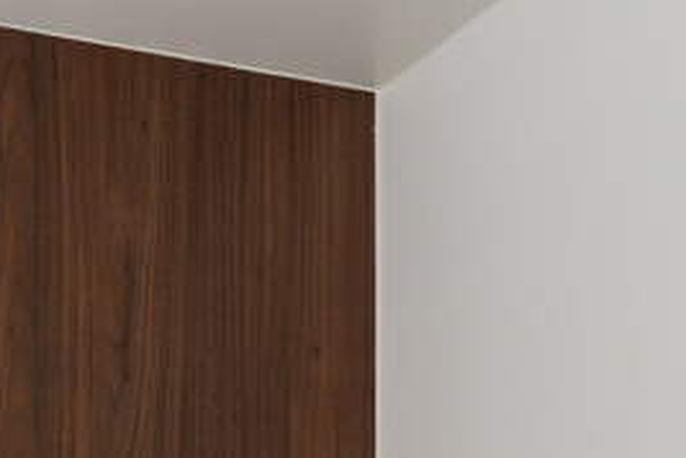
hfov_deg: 17.8
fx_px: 2001
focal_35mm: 105
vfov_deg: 11.0
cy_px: 1109
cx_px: -288
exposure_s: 1/13
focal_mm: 15.6
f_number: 11
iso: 250
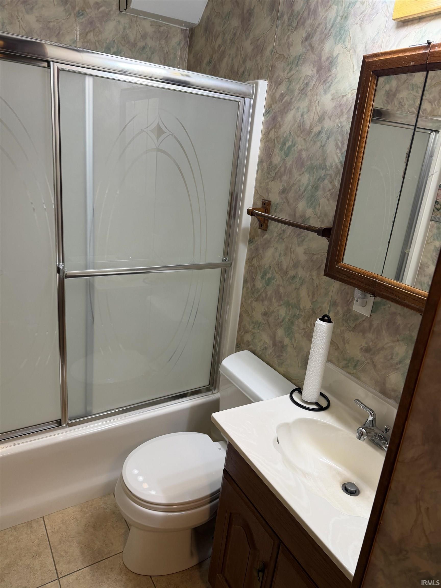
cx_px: 220
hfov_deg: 56.8
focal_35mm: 24
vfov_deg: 71.6
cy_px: 294
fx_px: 408
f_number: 1.78
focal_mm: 6.76
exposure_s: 1/60
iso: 125
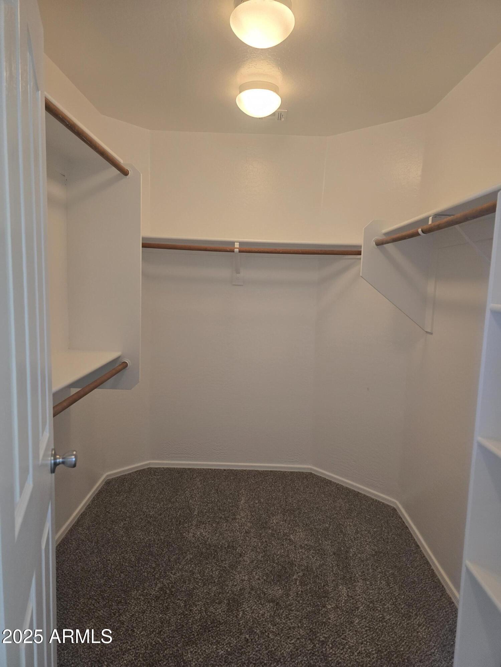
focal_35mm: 23
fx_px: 444
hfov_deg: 58.9
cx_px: 250
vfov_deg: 73.9
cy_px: 334
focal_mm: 6.3
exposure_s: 1/120
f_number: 1.7
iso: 320
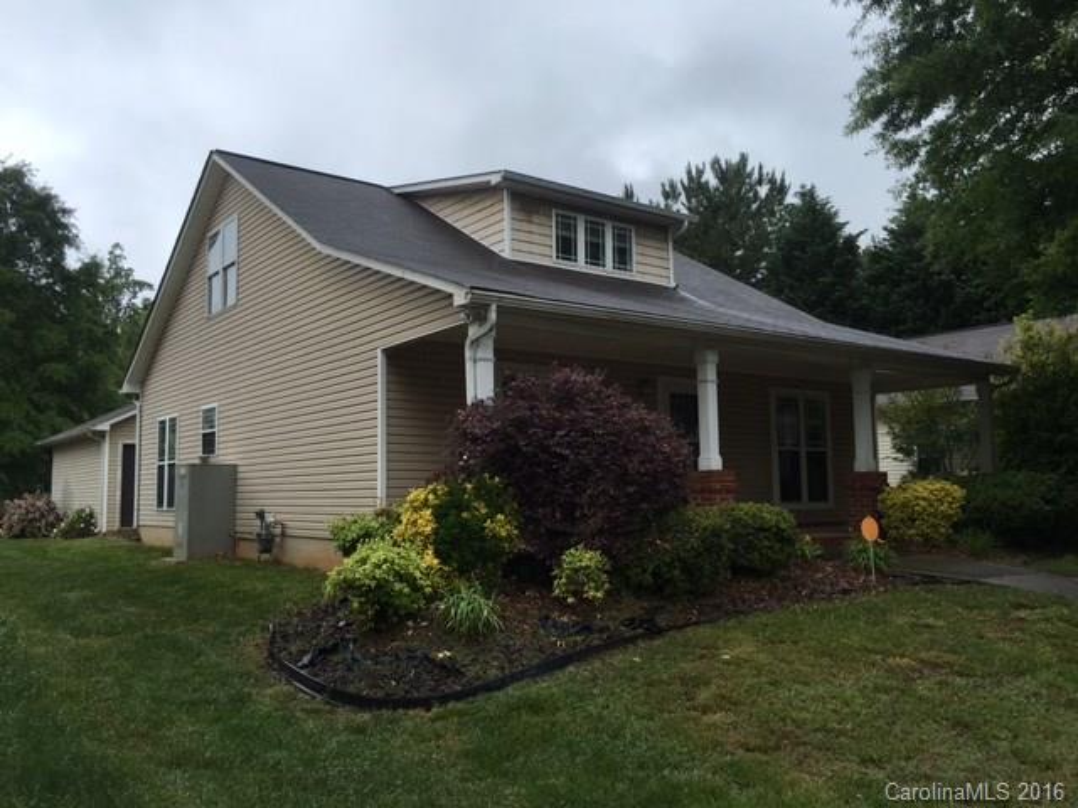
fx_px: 903
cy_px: 404
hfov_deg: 61.7
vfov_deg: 48.2
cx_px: 539
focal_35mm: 29
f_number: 2.2
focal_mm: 4.15
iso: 25
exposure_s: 1/739
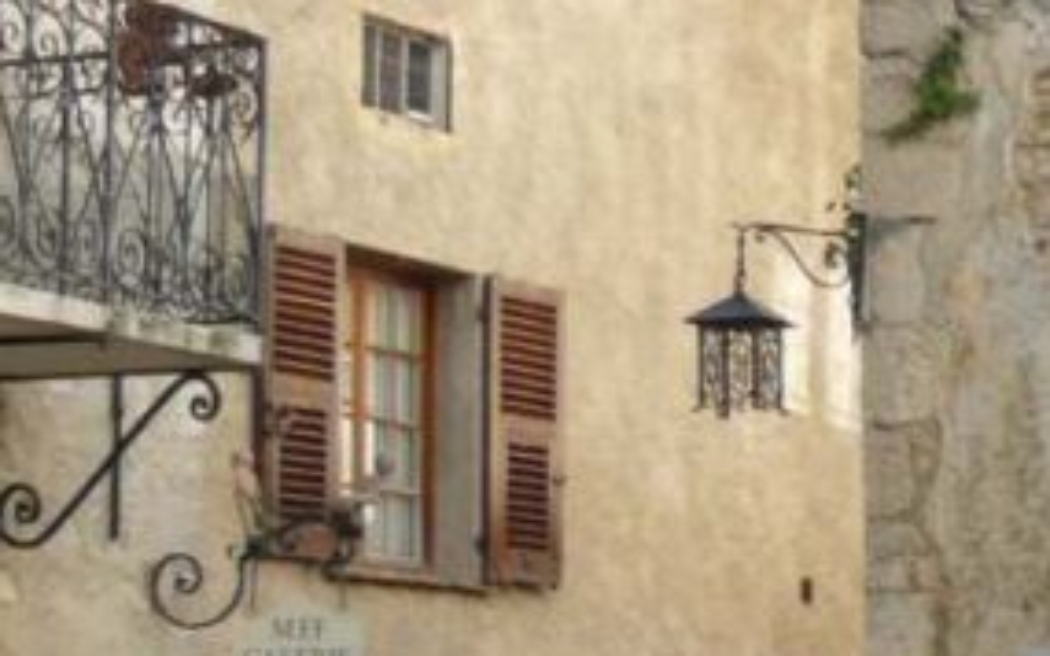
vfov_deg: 9.4
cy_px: 881
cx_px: 1411
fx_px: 3920
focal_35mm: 137
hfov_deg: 14.5
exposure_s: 1/250
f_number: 2.8
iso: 100
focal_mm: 6
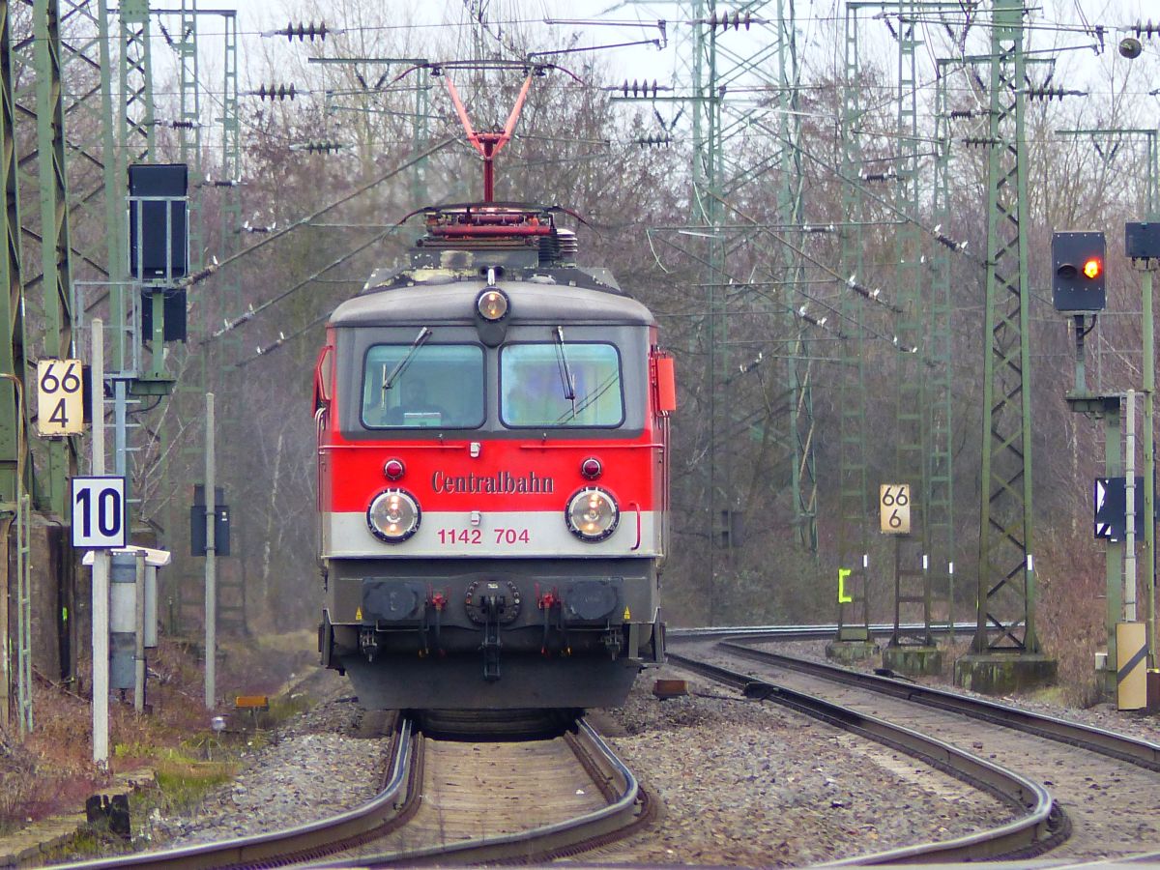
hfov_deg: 1.9
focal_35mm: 1050
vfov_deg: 1.4
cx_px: 580
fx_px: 35186
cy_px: 435
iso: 160
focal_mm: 108
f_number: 2.8
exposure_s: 1/125
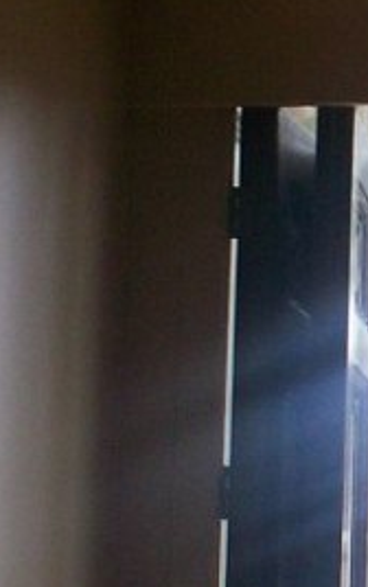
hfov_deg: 7.5
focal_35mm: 166
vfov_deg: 12.6
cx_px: 800
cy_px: 385
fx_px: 2658
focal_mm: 6
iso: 100
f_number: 4.5
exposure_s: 1/66.5
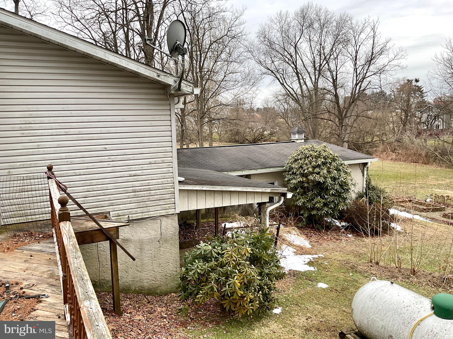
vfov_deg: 48.2
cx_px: 226
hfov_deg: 61.7
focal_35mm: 29
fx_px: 380
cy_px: 170
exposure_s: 1/307
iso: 16
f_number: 1.8
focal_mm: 3
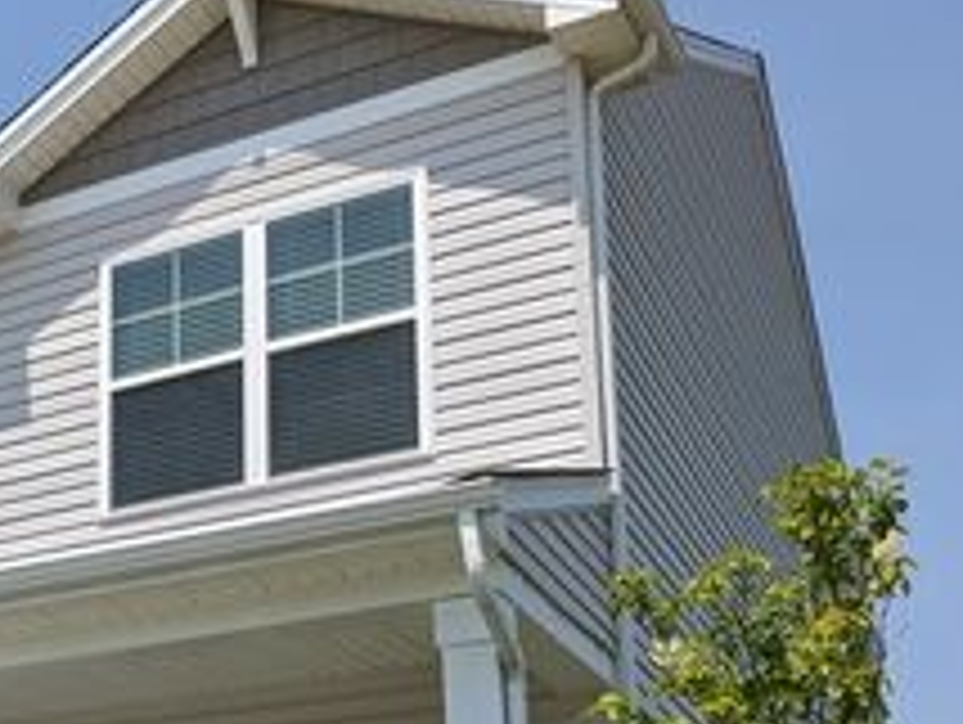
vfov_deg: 22.1
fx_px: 1755
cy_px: 794
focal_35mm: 63
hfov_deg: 28.1
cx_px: -81
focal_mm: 4.38
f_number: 1.73
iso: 71
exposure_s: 1/4695
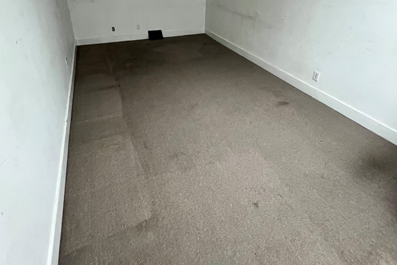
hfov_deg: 86.9
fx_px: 210
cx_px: 193
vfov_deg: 61.6
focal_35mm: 19
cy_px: 72
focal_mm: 1.57
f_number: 1.8
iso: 1000
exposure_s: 1/60
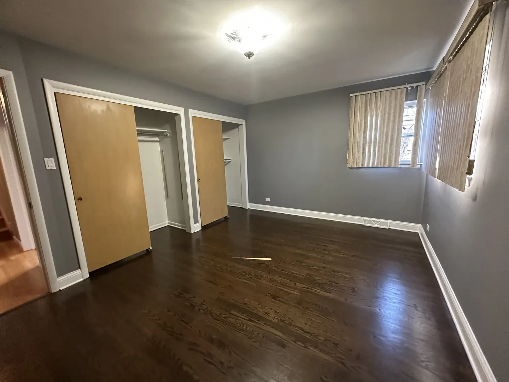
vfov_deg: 85.7
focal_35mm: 14
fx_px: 206
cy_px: 191
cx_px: 254
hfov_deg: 102.1
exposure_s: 1/60
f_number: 2.2
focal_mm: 2.22
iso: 800
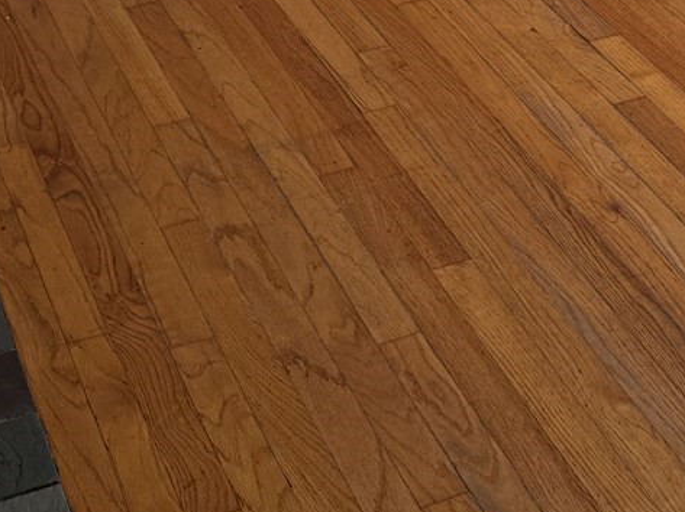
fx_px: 2056
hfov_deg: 18.2
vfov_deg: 13.1
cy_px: -346
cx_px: 757
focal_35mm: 104
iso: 80
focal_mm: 6.76
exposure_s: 1/131
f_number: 1.78
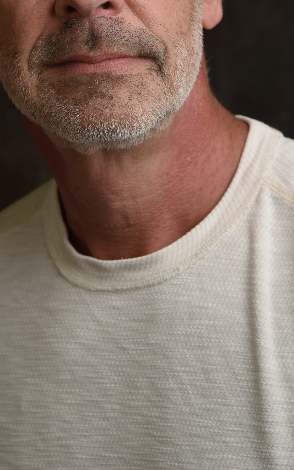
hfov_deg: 6.1
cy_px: 65
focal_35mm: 215
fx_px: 2756
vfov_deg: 9.7
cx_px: 79
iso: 320
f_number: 7.1
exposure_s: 1/60
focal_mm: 120
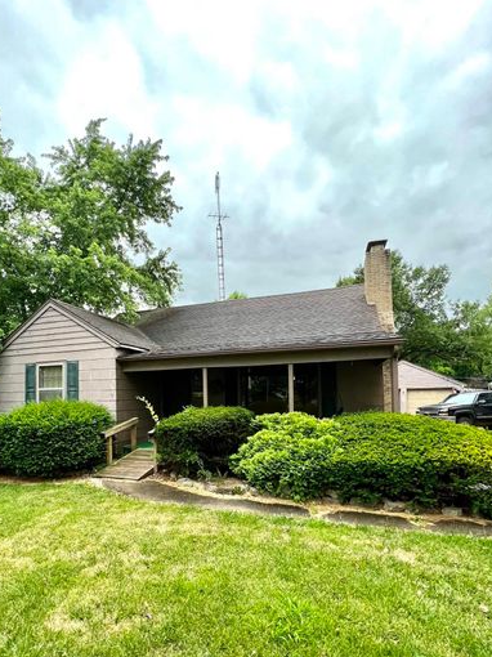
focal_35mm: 17
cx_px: 201
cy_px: 388
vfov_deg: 90.1
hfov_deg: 74.0
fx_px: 322
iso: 160
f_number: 1.8
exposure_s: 1/99
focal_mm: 1.57
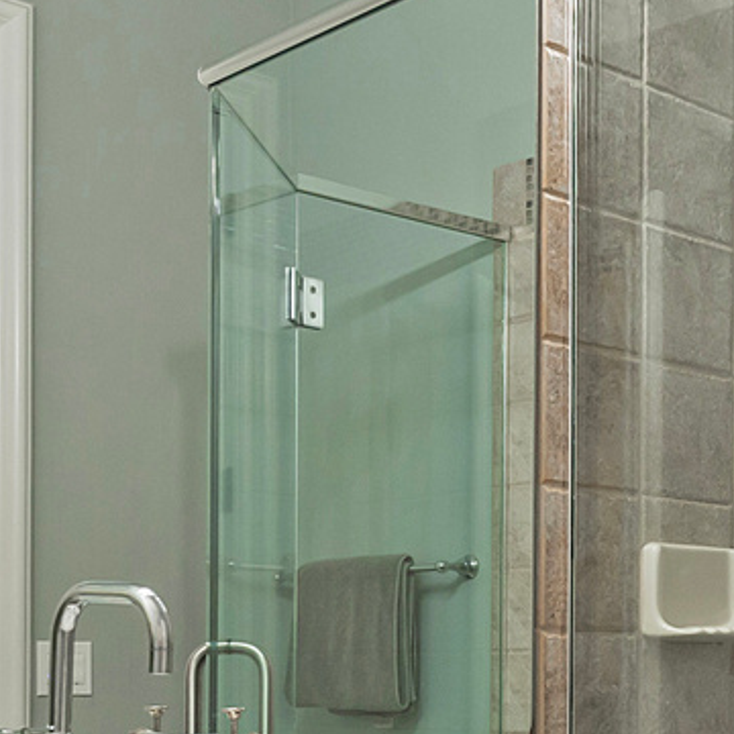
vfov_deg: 24.2
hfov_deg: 23.2
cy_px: 688
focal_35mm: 69
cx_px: 842
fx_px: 1655
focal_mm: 19
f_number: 6.3
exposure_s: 1/30
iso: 1600
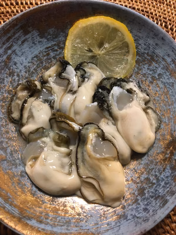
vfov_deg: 61.7
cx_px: 88
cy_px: 118
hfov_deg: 48.2
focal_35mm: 29
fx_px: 197
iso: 125
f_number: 2.2
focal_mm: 4.15
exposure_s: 1/30
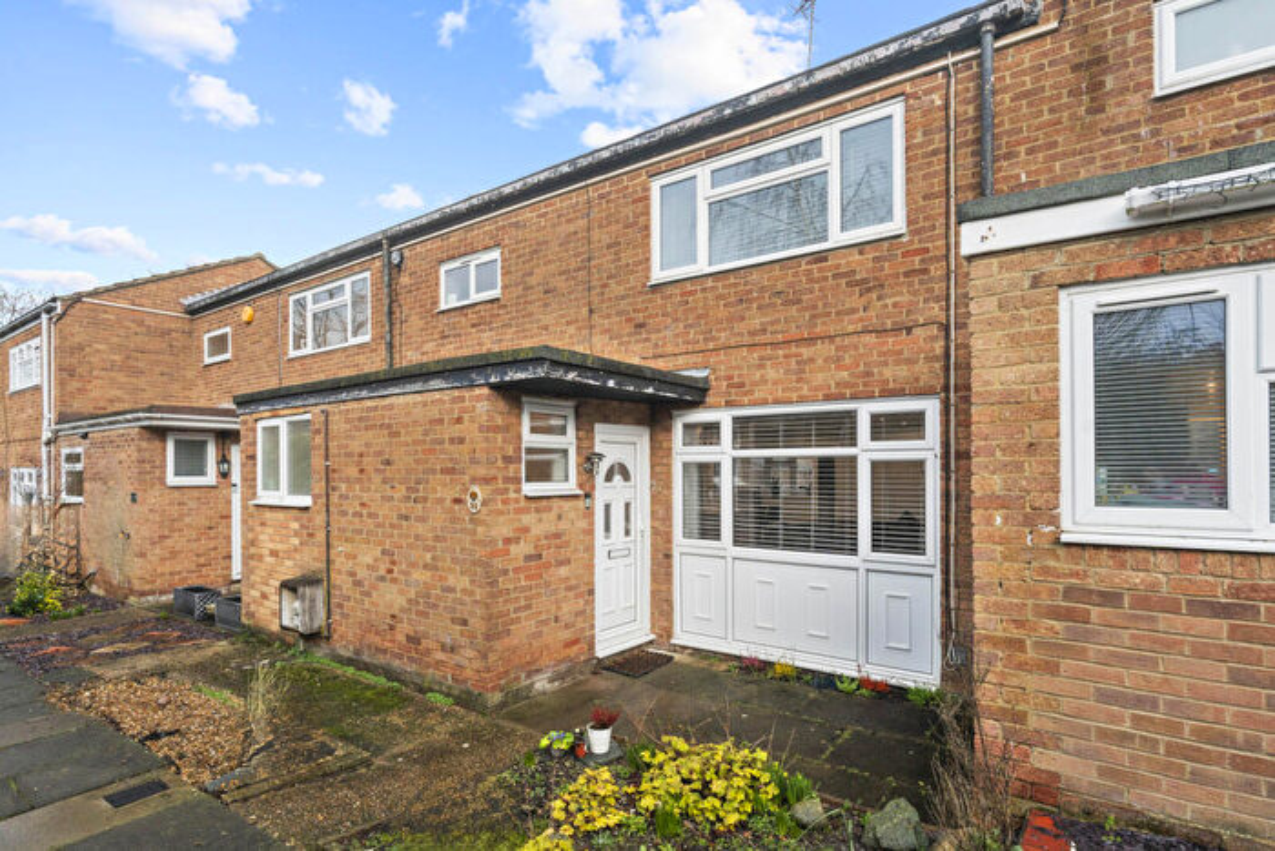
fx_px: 655
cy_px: 426
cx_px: 638
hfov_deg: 88.4
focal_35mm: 18
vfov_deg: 66.0
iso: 320
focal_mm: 18.5
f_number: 8
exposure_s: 1/50
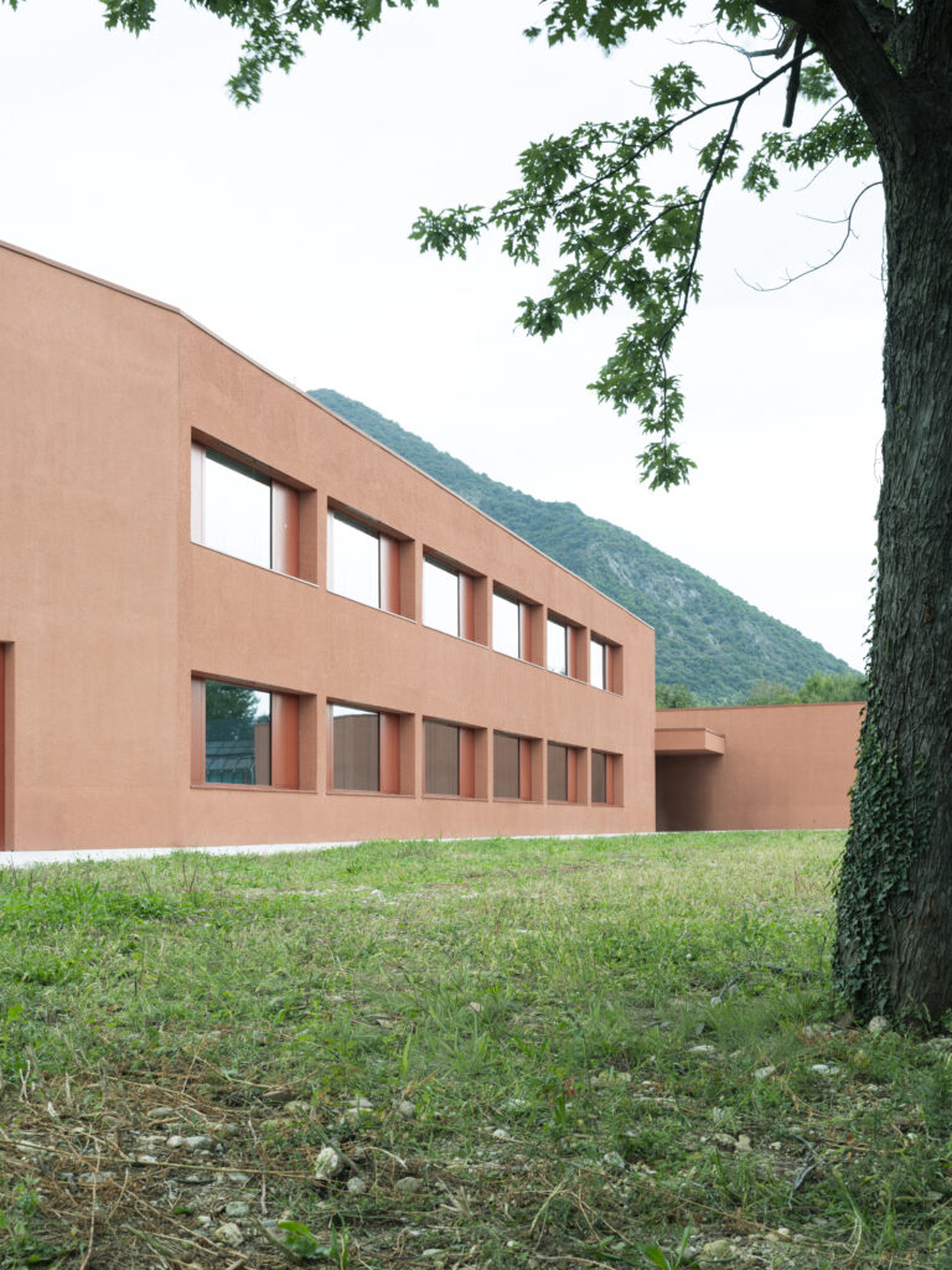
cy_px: 635
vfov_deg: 34.9
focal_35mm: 55
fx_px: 2017
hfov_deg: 26.6
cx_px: 476
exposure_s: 1/2.5
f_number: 16
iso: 125
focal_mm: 70
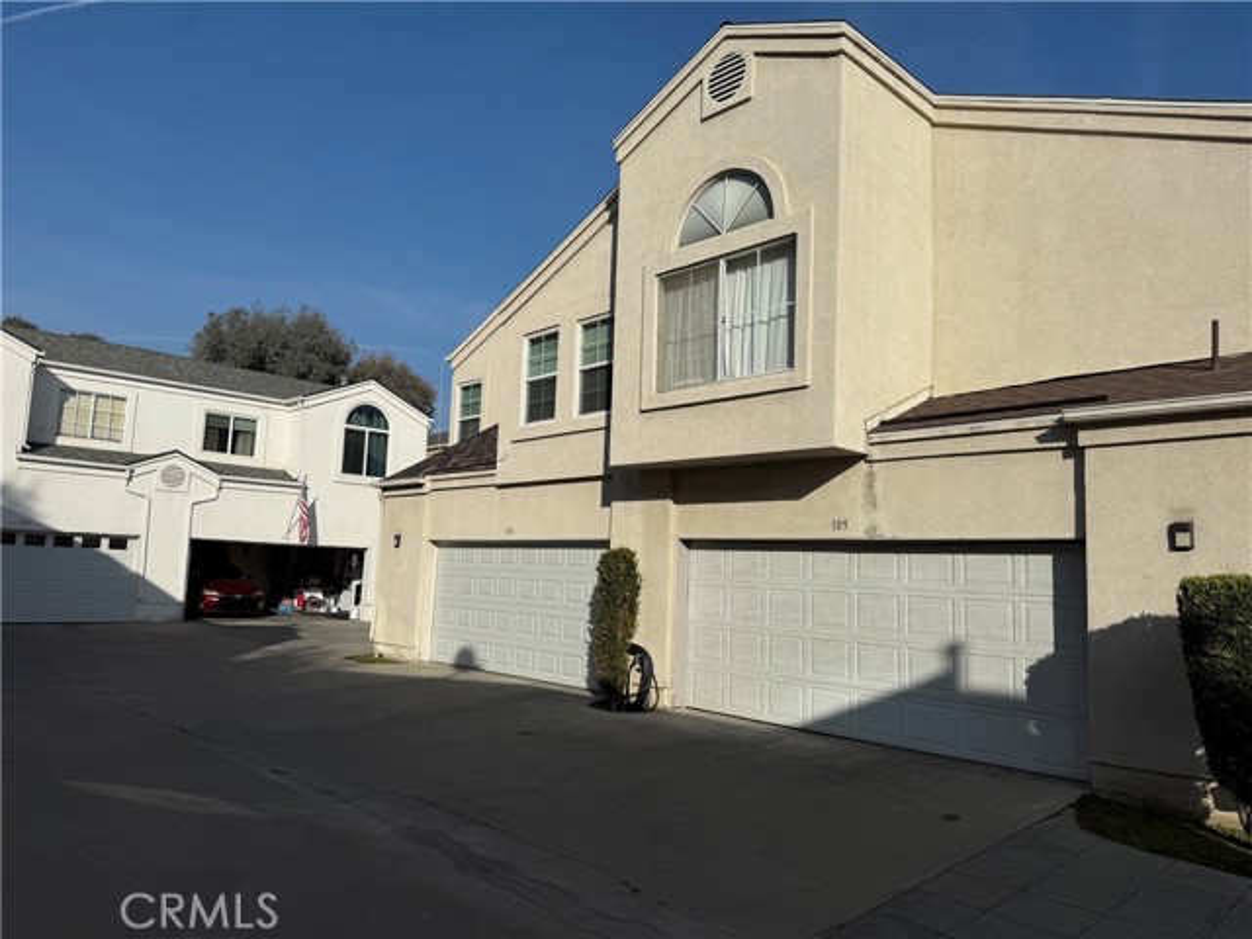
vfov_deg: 56.8
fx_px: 868
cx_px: 626
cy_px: 470
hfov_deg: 71.6
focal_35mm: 24
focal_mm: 6.76
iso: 64
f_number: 1.78
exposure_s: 1/14286
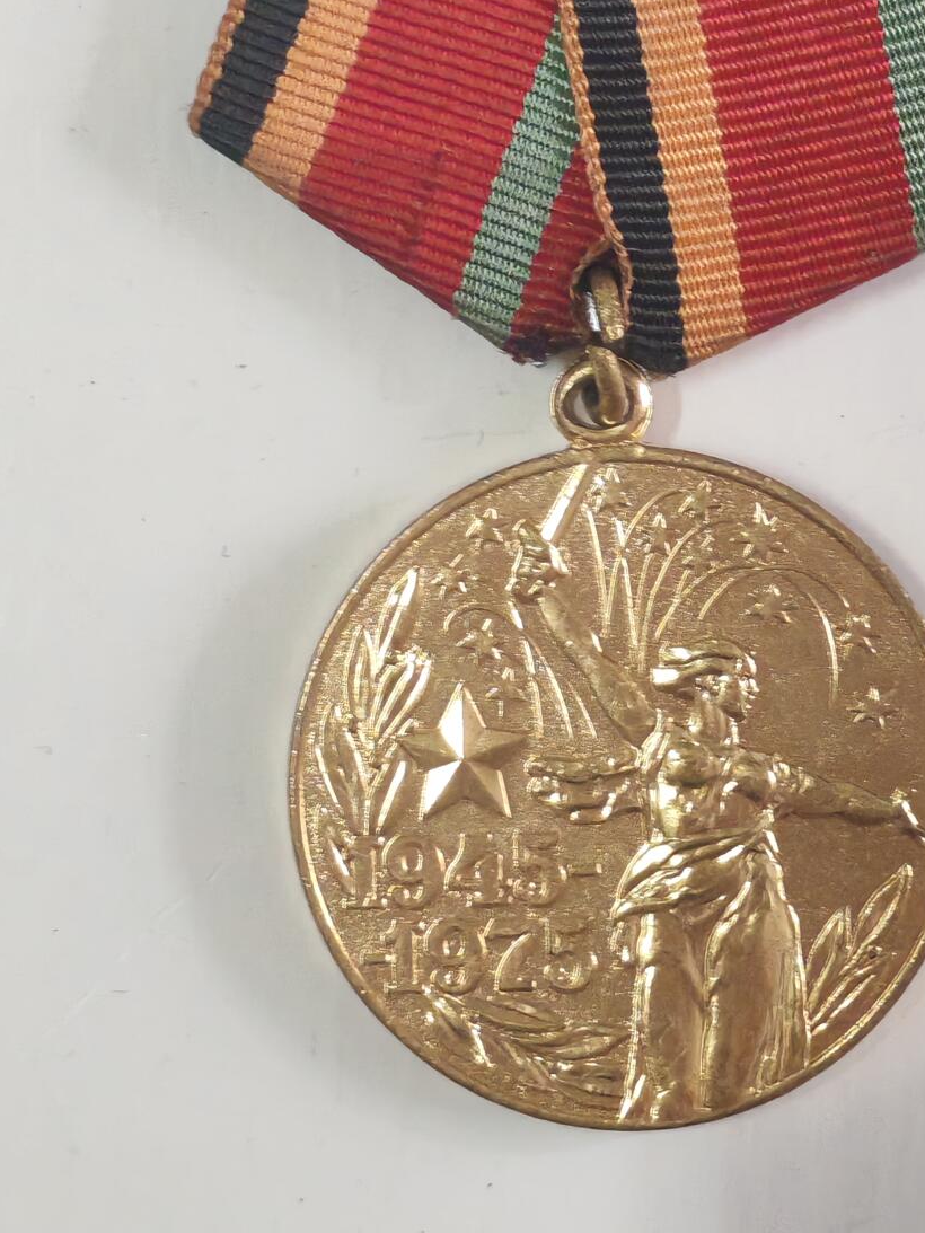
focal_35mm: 112
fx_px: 3990
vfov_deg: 17.5
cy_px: 308
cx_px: 614
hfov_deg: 13.2
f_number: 1.95
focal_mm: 5.52
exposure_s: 1/33
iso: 800
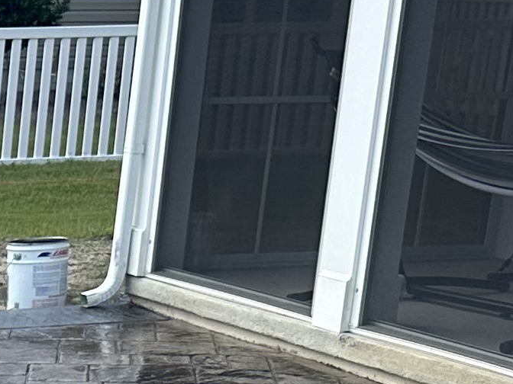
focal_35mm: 144
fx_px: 2134
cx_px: -463
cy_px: 765
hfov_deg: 12.3
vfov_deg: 9.6
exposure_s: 1/2252
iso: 80
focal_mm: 6.86
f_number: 1.78
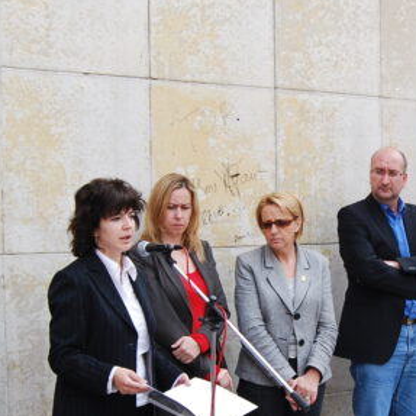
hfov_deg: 18.4
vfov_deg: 18.5
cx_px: 297
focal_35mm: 94
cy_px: 265
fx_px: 1278
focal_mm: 22
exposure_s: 1/125
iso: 100
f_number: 5.6
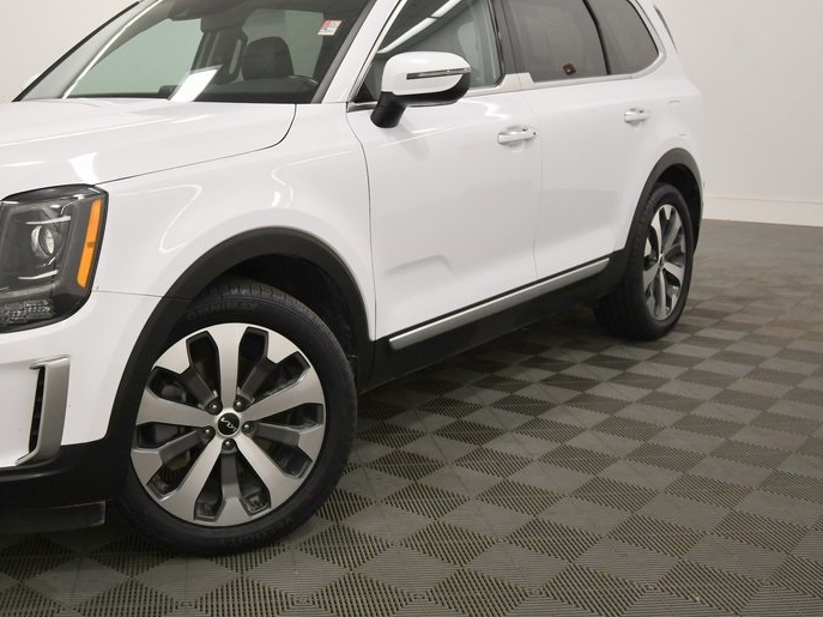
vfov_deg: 33.5
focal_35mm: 43
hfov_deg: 42.6
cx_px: 214
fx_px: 1022
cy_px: 253
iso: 800
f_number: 5.6
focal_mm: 20
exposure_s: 1/200
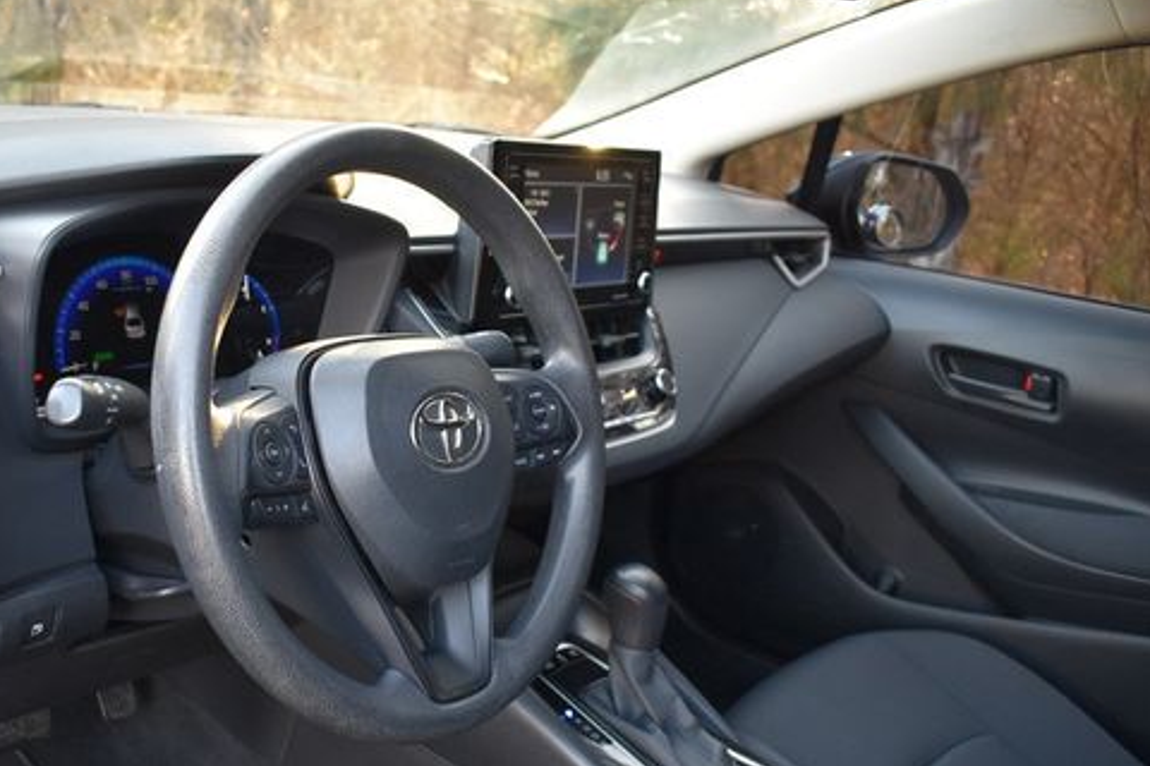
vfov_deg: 33.2
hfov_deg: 47.8
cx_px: 395
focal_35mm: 40
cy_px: 480
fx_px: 1278
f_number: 3.5
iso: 1000
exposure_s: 1/125
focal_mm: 20
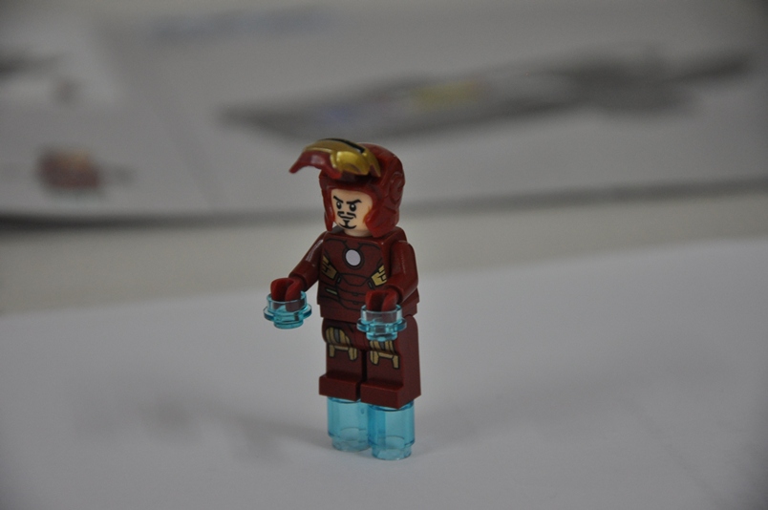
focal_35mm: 158
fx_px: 3356
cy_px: 255
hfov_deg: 13.1
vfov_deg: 8.7
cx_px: 384
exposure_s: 1/30
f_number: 5.6
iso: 900
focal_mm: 105
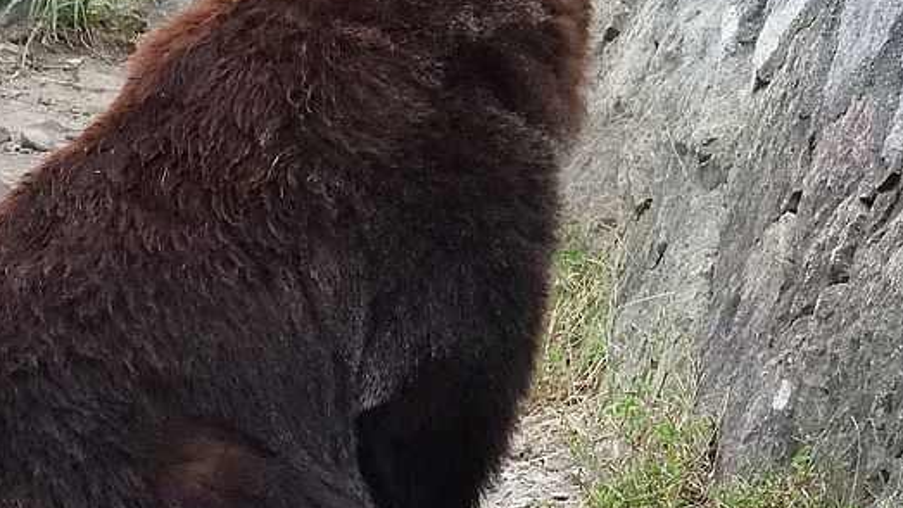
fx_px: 19966
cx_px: 321
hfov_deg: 2.6
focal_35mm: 834
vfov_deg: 1.5
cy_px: 244
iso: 1600
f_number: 5
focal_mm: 89.2
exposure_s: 1/640
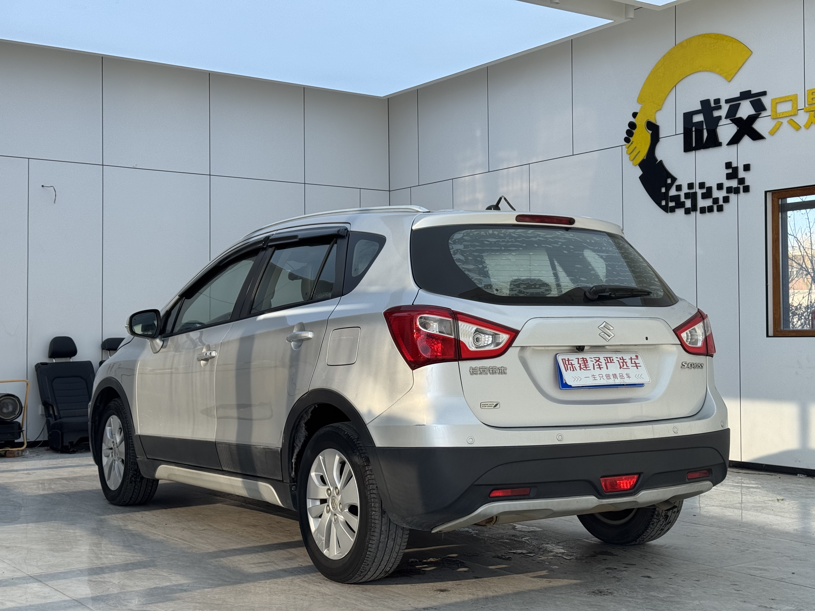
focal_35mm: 48
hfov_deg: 39.7
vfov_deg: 30.3
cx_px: 408
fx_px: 1130
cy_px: 306
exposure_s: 1/1215
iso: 64
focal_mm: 6.76
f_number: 1.78
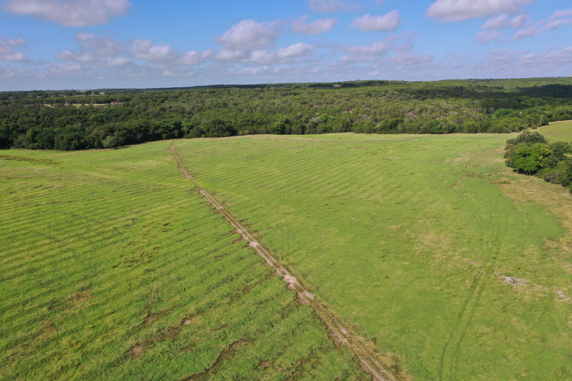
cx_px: 286
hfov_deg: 65.5
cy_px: 190
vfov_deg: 46.4
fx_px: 445
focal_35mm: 28
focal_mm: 10.26
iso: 100
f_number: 5.6
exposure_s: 1/400
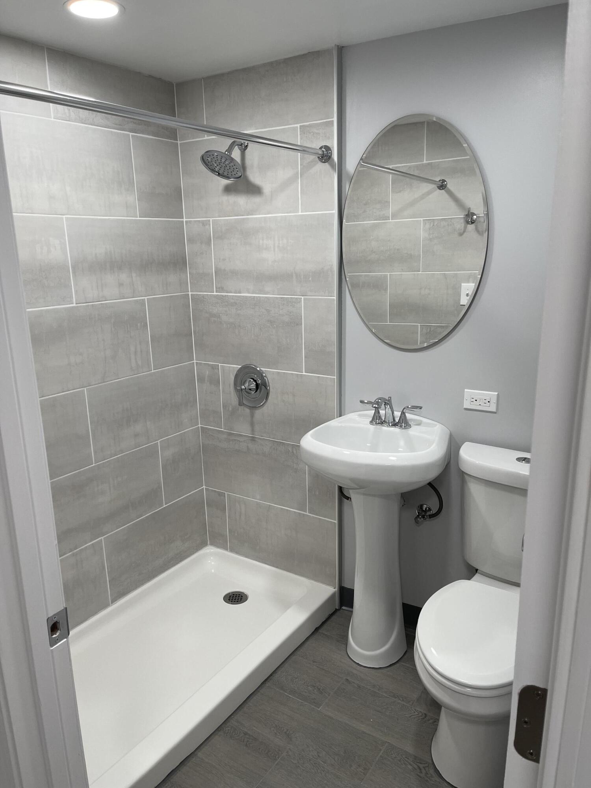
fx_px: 592
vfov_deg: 67.3
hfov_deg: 53.1
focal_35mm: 26
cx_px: 296
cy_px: 394
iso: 80
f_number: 1.6
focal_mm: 5.1
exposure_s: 1/120
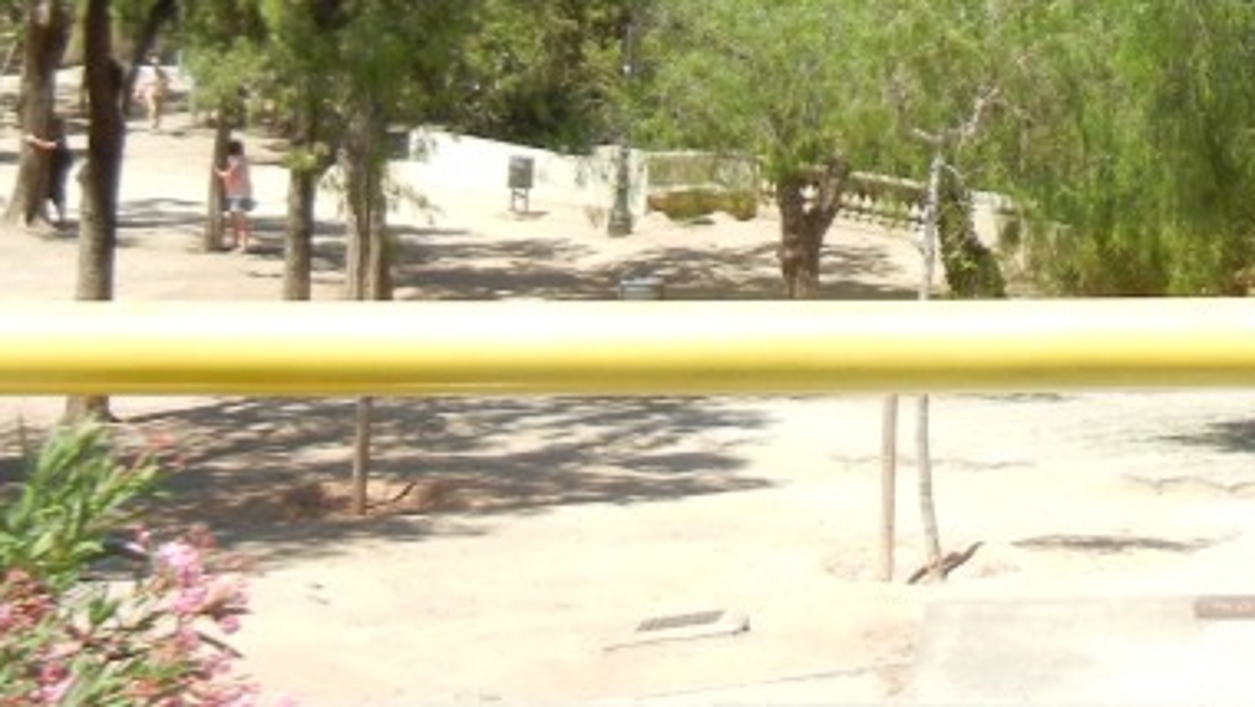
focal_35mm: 88
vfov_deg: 13.2
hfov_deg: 23.5
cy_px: -268
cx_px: 1136
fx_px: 2929
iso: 160
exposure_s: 1/730
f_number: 3.5
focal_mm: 5.4
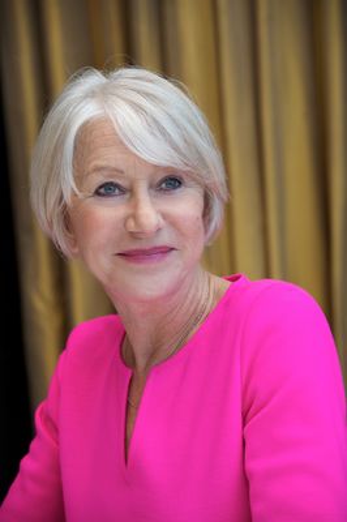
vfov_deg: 14.2
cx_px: 174
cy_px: 261
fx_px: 2100
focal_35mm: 145
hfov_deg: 9.4
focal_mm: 145
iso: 500
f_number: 6.3
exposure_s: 1/60
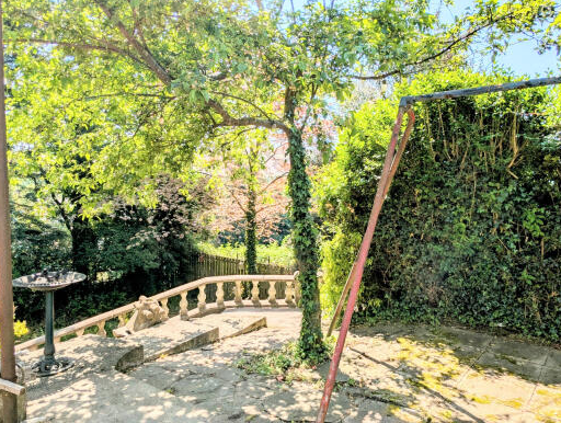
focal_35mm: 24
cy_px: 197
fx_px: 390
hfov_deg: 71.4
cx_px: 302
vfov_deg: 56.9
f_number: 1.95
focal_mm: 2.23
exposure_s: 1/1515
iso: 40
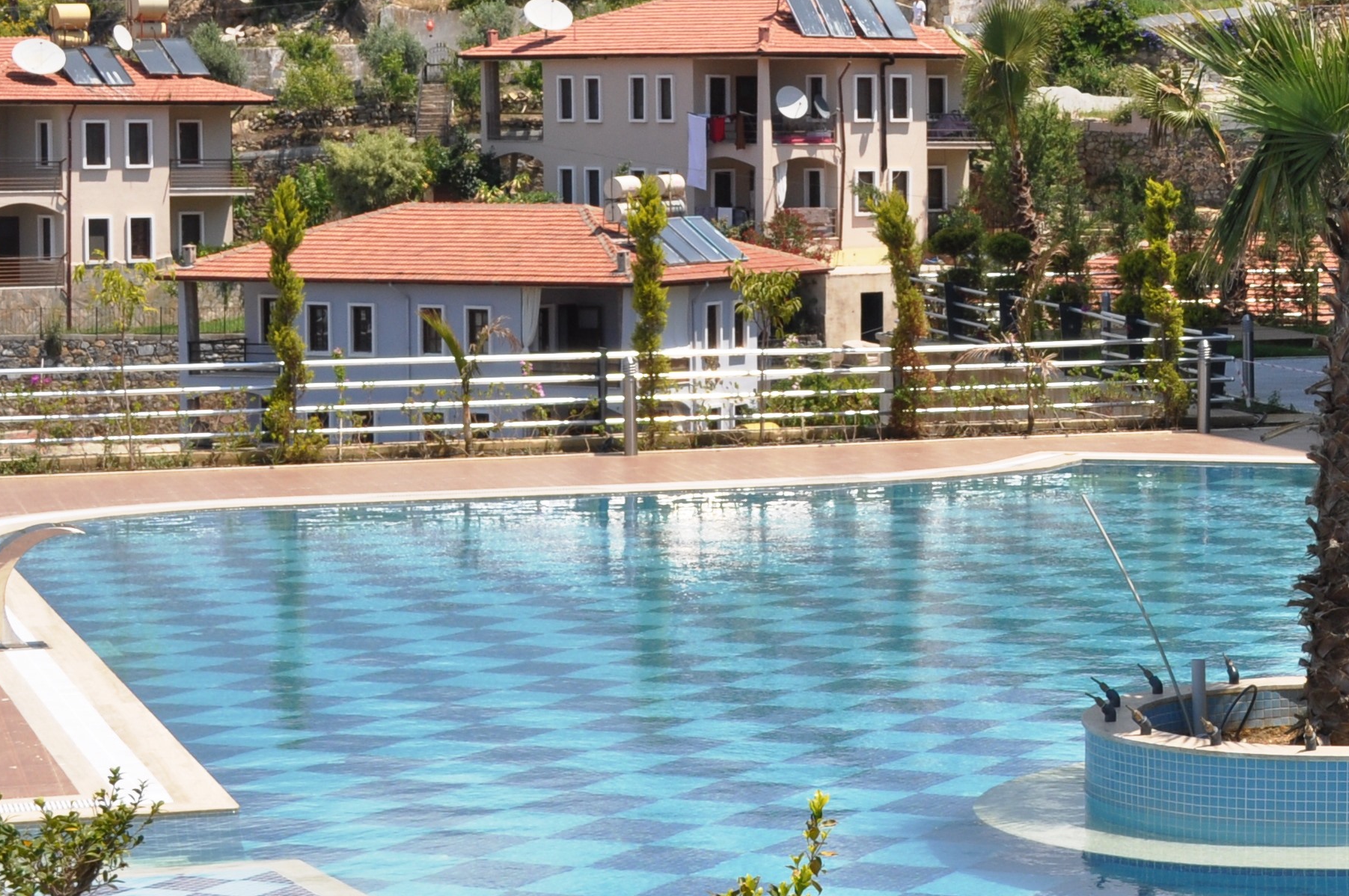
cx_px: 1573
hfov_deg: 18.2
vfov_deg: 12.7
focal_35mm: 107
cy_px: 274
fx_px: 4005
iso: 200
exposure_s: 1/320
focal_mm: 30
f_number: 9
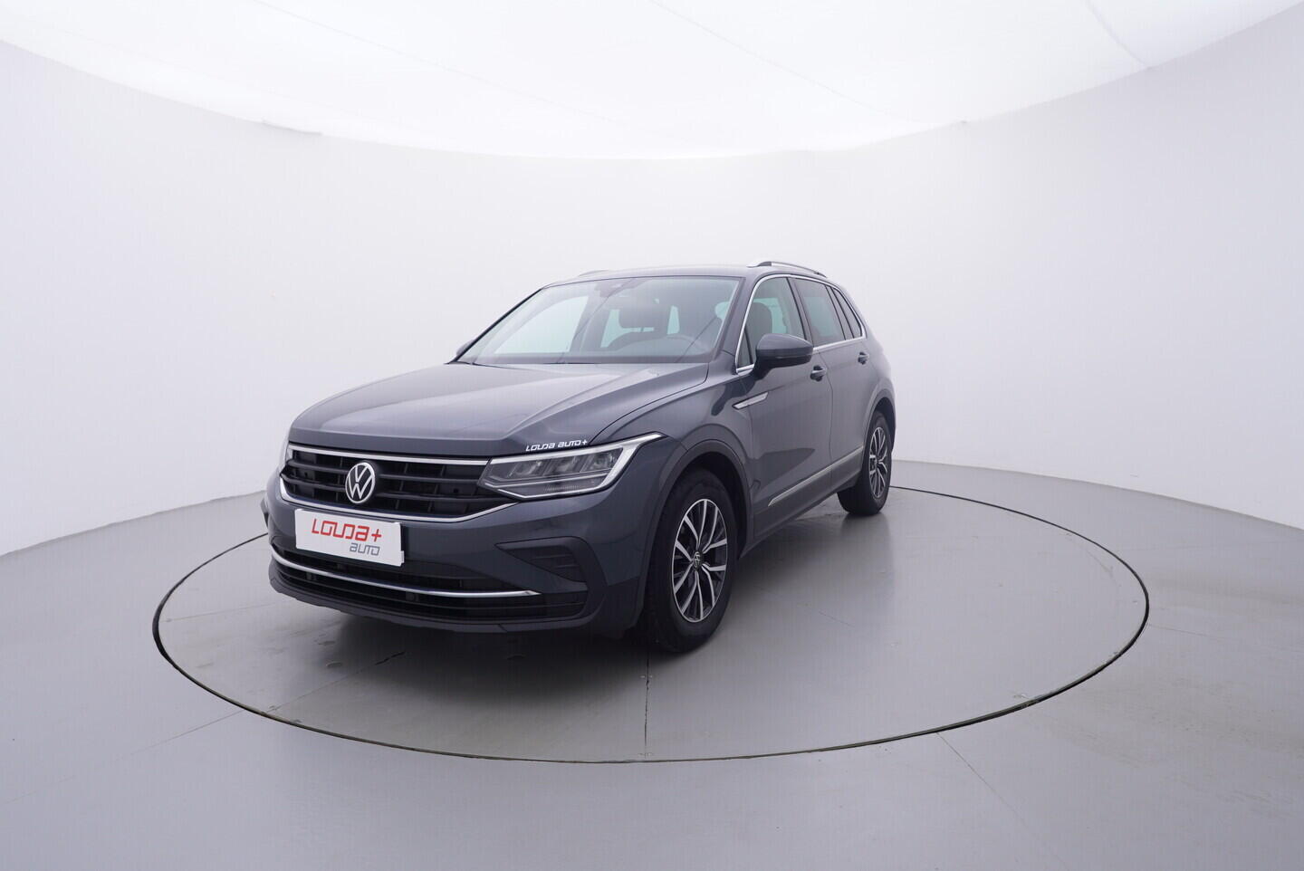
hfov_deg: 77.3
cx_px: 652
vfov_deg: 56.2
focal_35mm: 22
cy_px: 436
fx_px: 815
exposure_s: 1/80
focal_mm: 15
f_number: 5
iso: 200
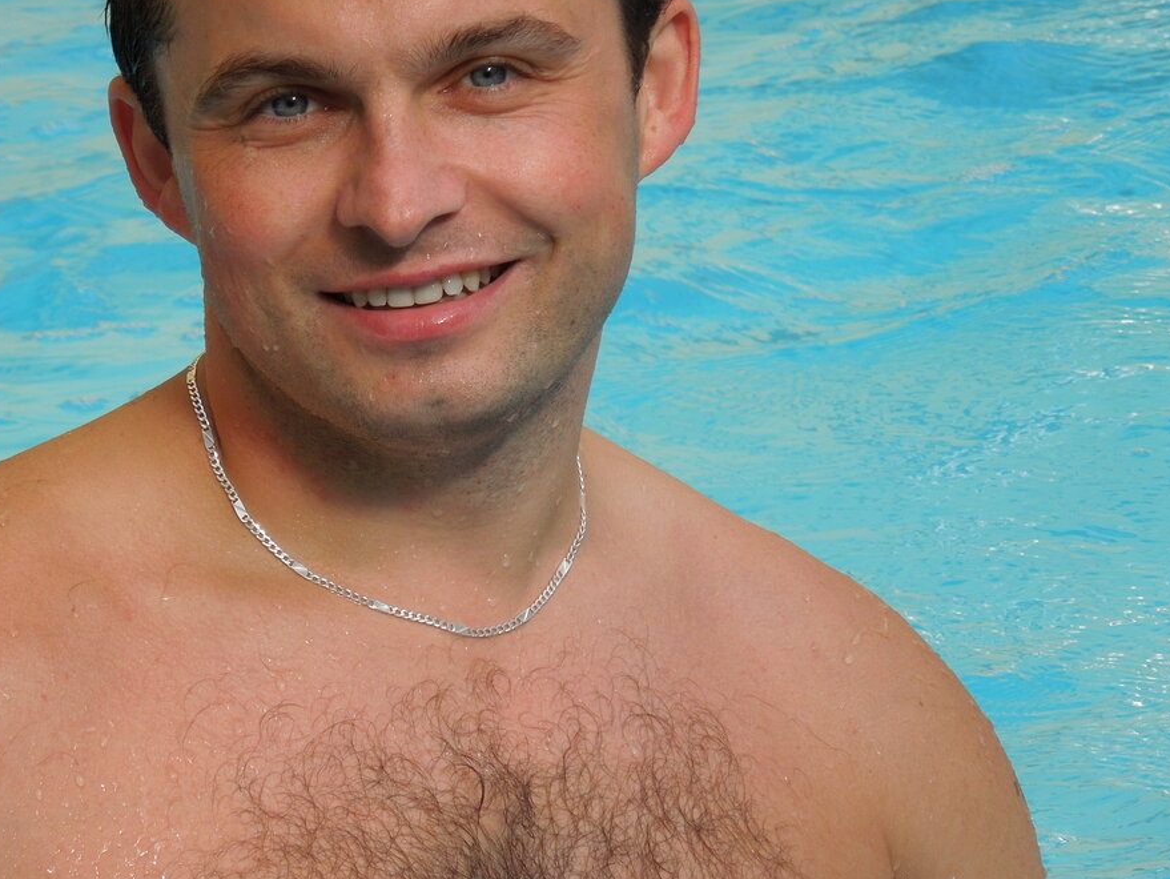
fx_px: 9873
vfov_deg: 5.1
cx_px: 421
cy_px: 373
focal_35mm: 292
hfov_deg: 6.8
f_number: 5.1
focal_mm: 38.6
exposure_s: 1/250
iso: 100
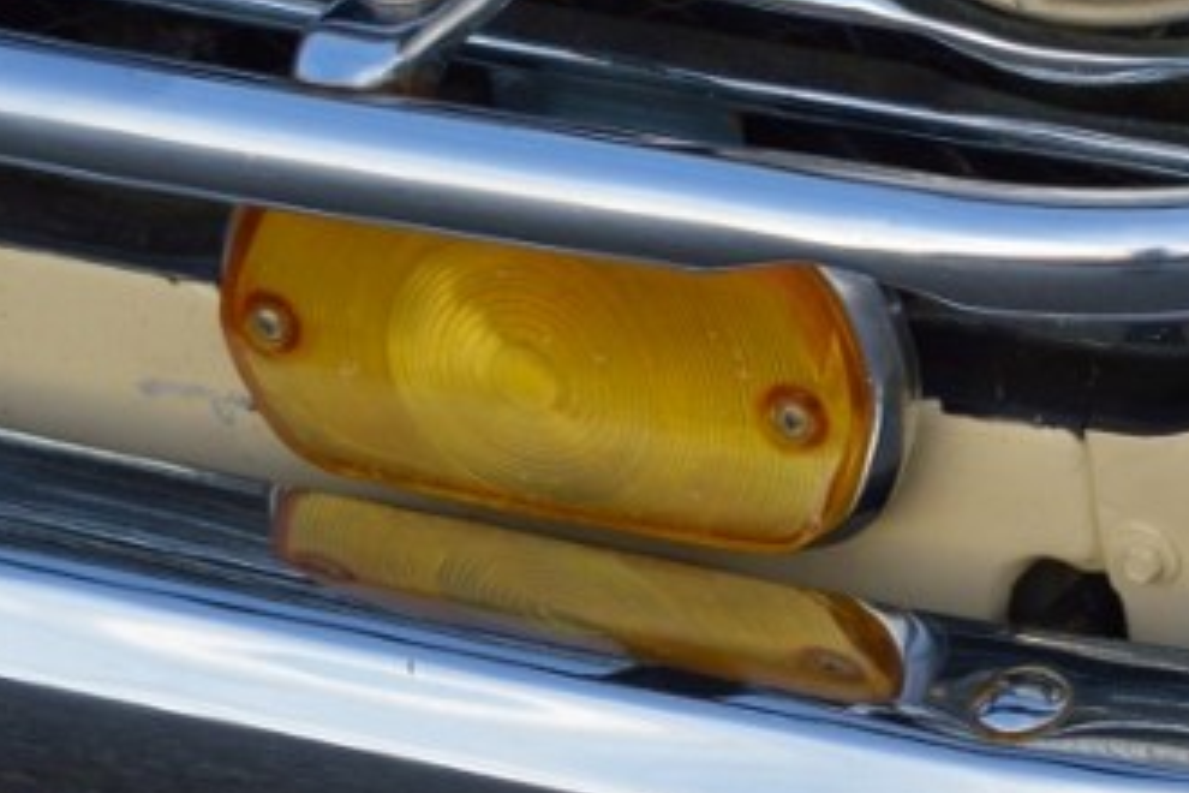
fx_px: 9536
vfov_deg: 4.8
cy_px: 126
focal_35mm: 289
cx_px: 1598
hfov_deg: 7.1
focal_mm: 55
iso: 250
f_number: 5.6
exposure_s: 1/125
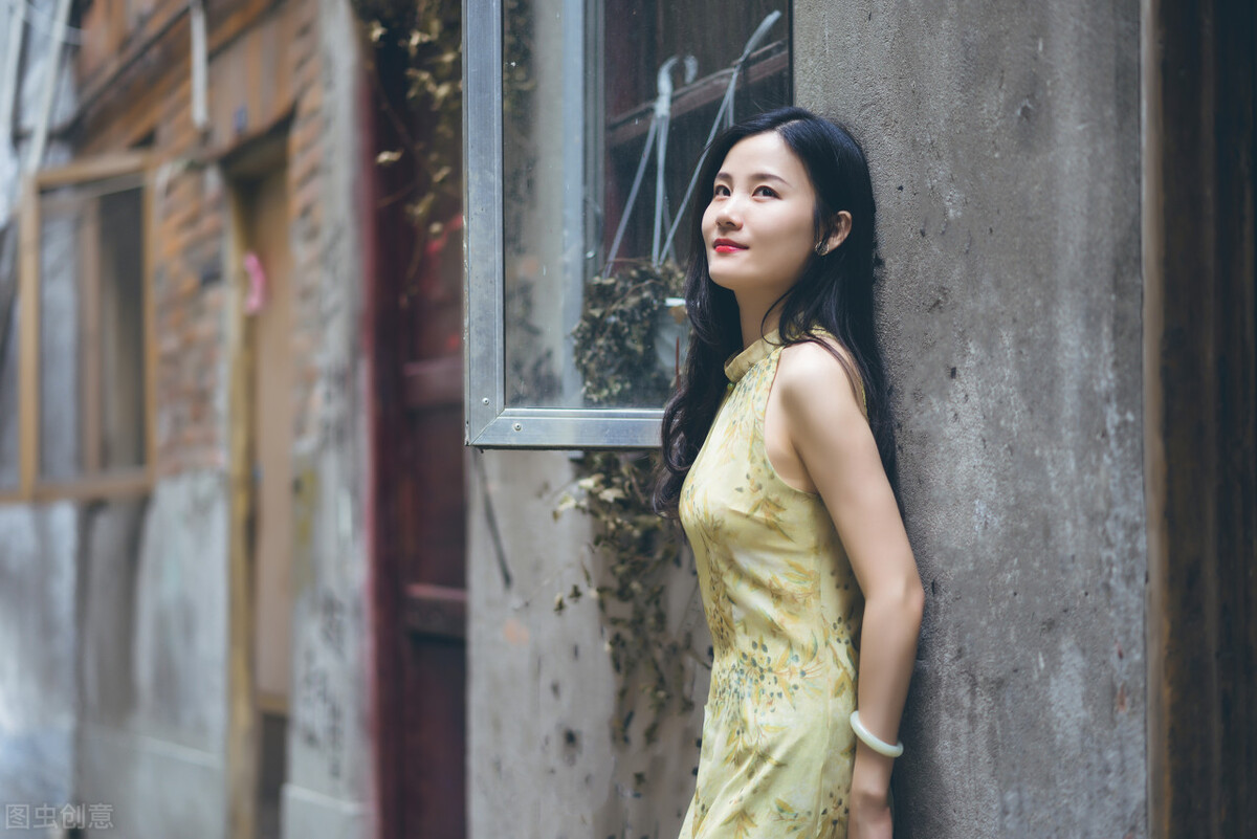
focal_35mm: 85
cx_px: 628
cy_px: 420
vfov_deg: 16.1
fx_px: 2969
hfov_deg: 23.9
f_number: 1.8
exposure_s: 1/125
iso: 200
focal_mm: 85
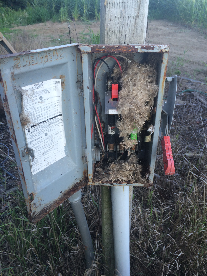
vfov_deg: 61.7
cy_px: 138
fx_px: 231
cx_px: 104
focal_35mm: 29
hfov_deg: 48.2
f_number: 2.2
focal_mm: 4.15
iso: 32
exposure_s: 1/131
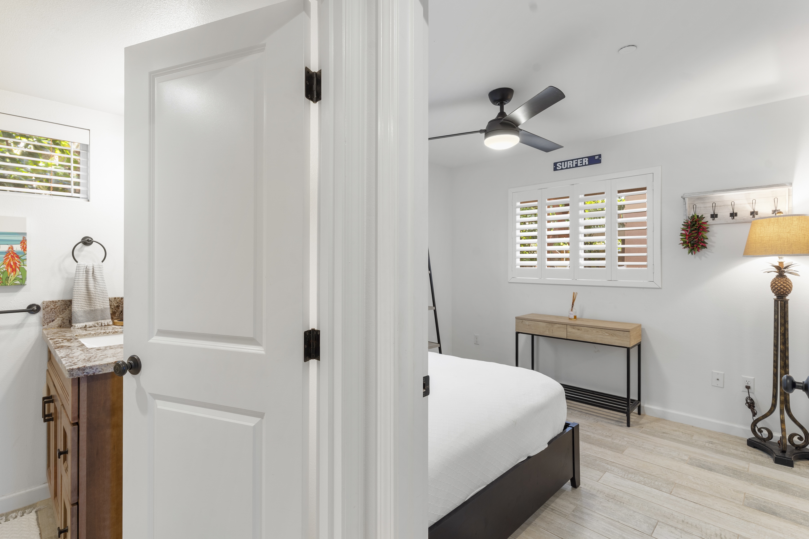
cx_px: 404
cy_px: 270
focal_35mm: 17
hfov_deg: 93.3
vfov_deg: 70.4
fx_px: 382
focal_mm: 17
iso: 100
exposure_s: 1
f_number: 8
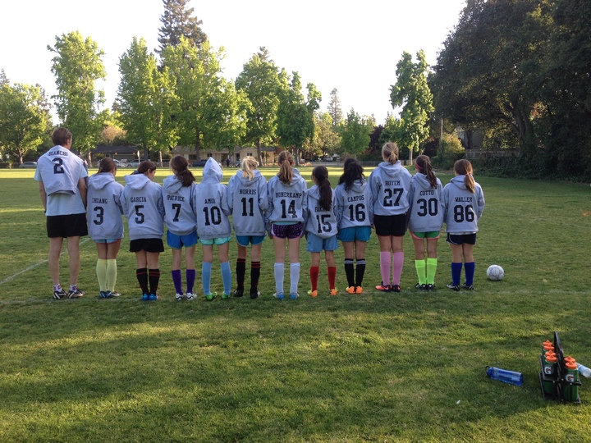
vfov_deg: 40.7
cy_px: 222
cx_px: 296
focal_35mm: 35
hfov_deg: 52.6
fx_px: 598
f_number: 2.4
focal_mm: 4.28
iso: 50
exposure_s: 1/220
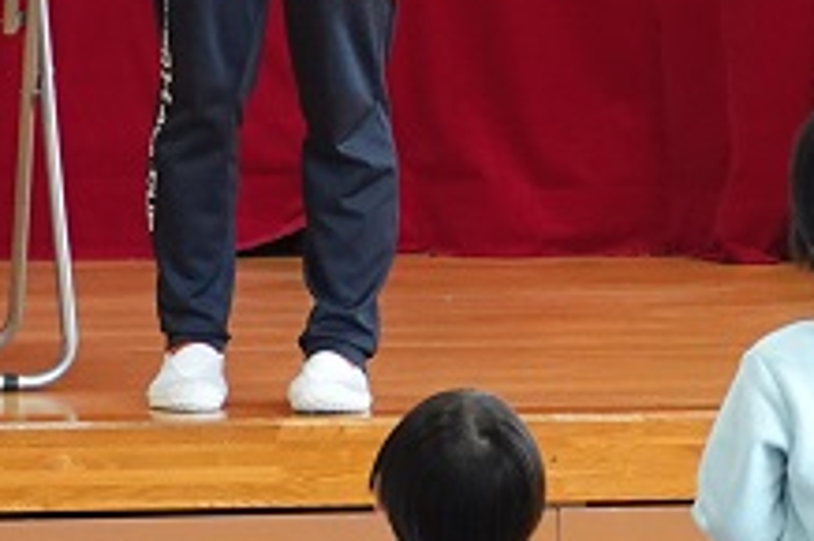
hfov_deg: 5.8
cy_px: -116
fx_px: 8088
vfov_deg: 3.8
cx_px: 123
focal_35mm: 358
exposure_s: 1/80
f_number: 3.5
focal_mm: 23.95
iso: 500
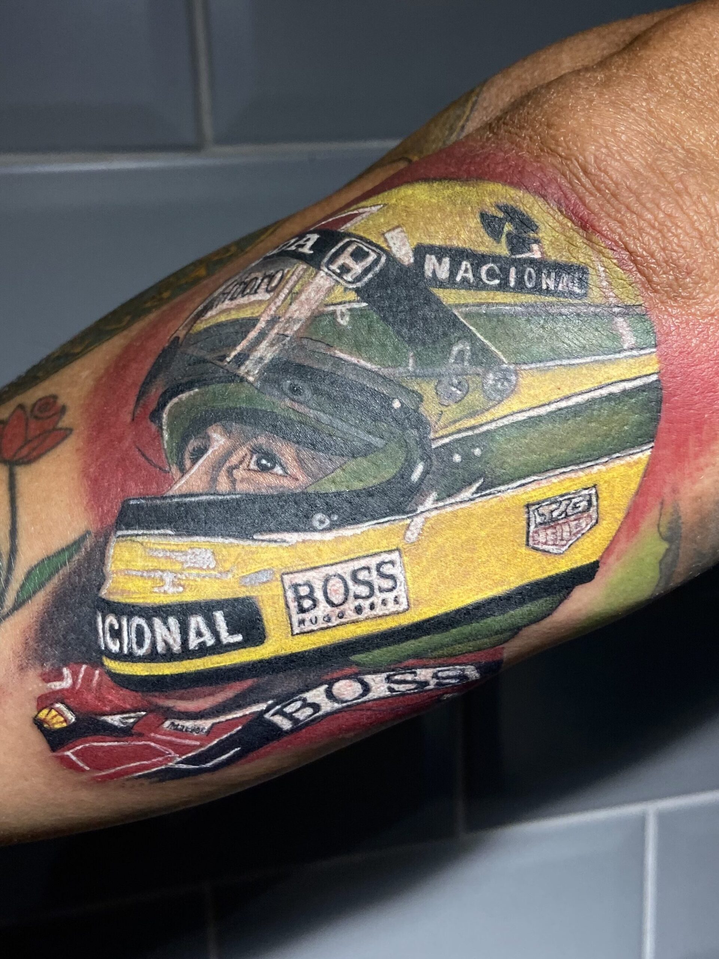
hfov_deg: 53.1
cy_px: 480
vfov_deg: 67.3
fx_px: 720
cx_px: 360
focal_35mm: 26
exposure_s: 1/120
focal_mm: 4.25
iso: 100
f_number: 1.8
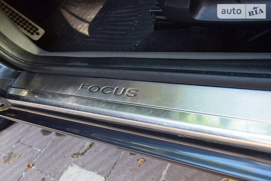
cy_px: 90
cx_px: 136
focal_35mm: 45
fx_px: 339
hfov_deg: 43.6
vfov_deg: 29.9
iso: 400
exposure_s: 1/30
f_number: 7.1
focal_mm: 30
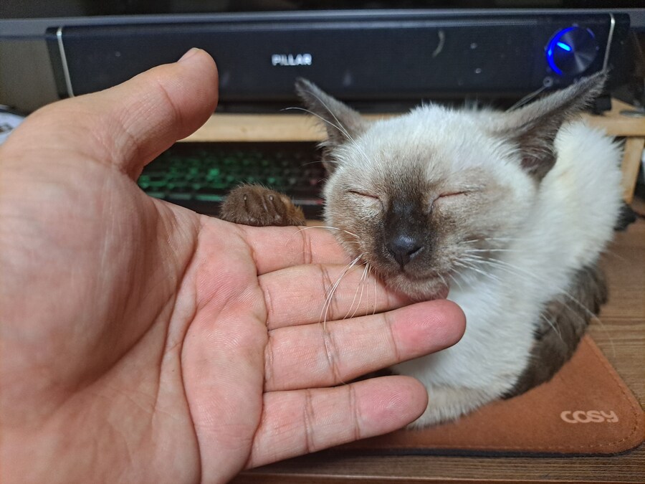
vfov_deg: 56.8
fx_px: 447
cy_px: 242
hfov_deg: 71.6
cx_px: 322
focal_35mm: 24
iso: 320
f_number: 1.8
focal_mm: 5.23
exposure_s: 1/24
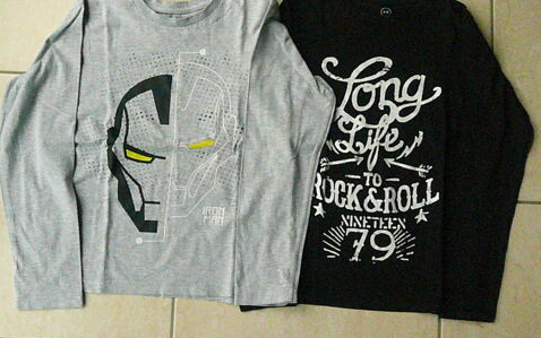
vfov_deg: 26.4
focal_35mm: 49
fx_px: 723
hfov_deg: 41.0
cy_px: 157
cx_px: 270
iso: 3200
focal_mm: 7.5
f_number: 10
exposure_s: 1/800
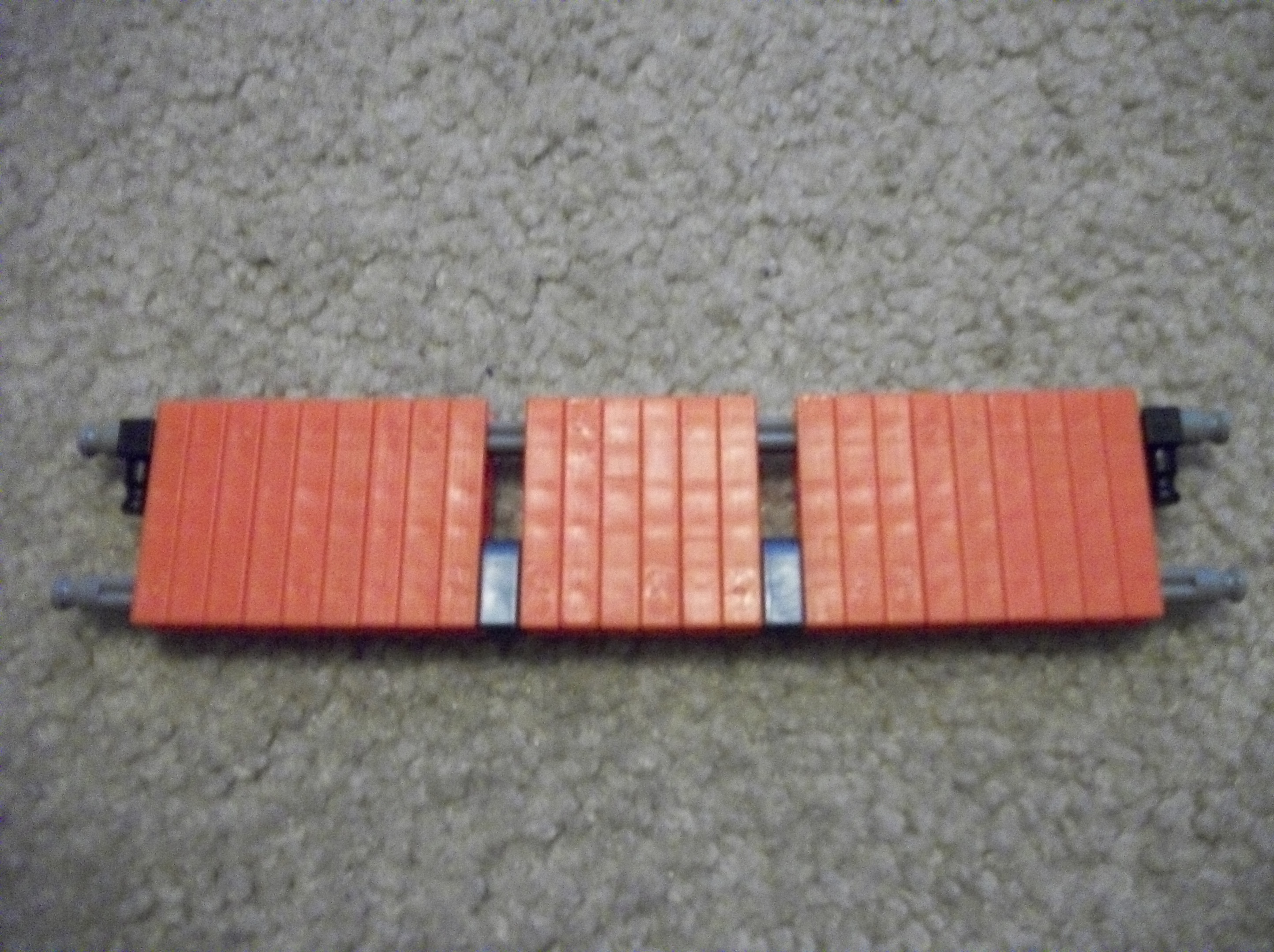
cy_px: 476
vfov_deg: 44.1
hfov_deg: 56.9
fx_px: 1177
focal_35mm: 32
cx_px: 637
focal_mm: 5.7
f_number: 2.9
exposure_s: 1/25
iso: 640
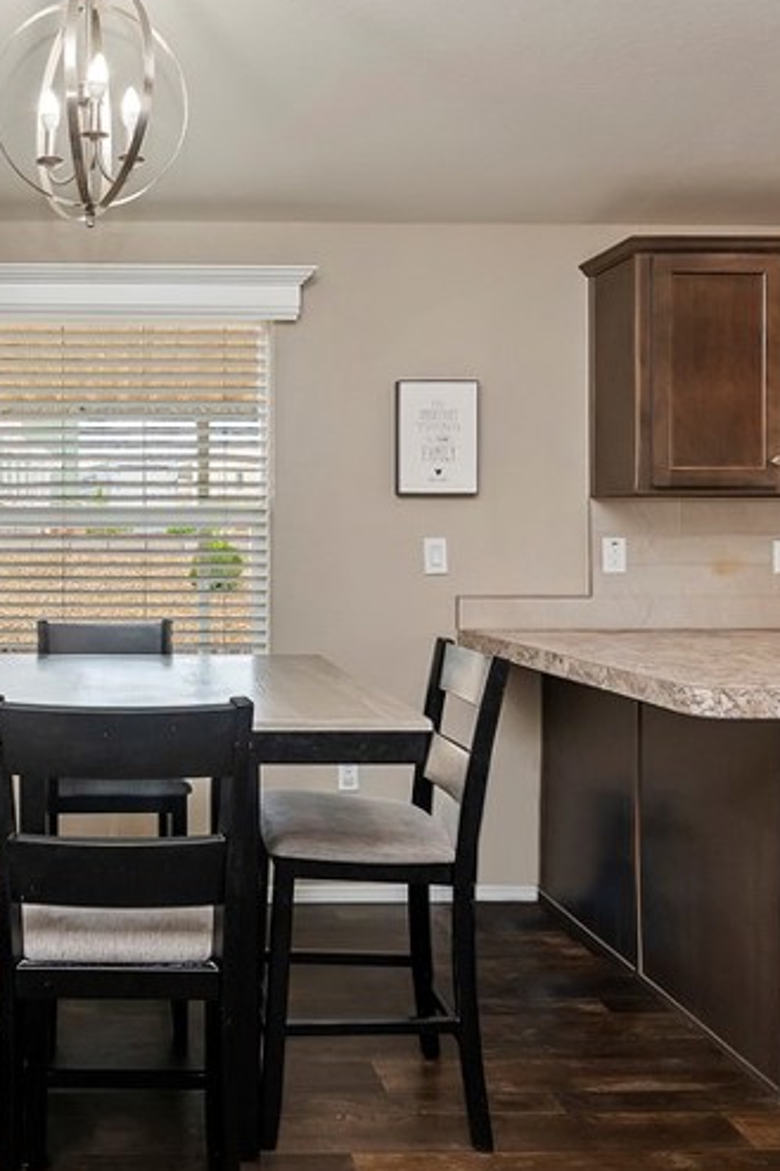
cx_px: 161
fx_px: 943
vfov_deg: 63.7
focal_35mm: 29
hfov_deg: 43.0
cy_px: 582
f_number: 10
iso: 500
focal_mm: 14
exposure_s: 1/25
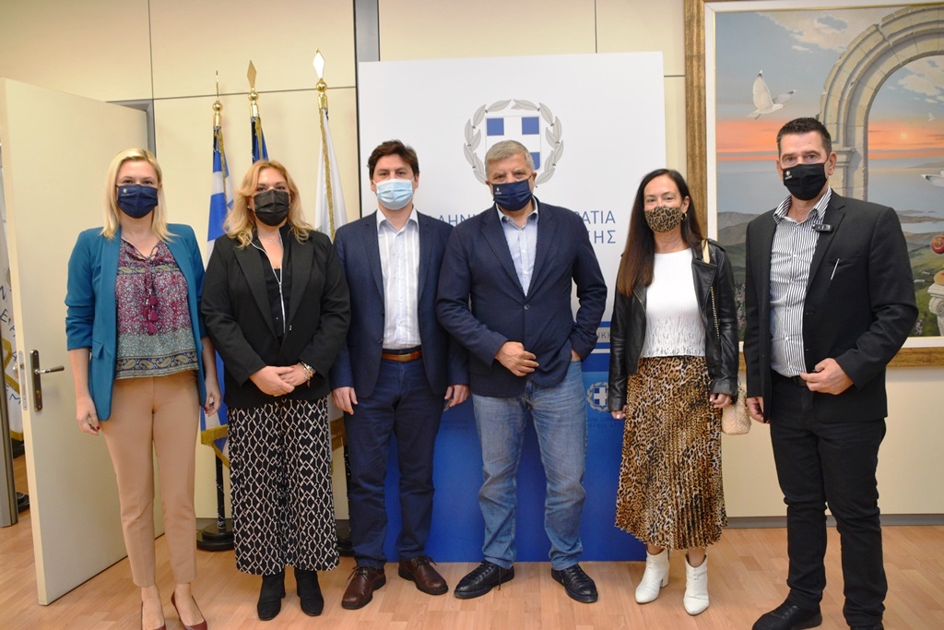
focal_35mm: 30
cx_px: 472
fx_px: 787
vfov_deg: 43.6
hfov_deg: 61.9
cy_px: 315
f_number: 4
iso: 1100
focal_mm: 20
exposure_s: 1/125
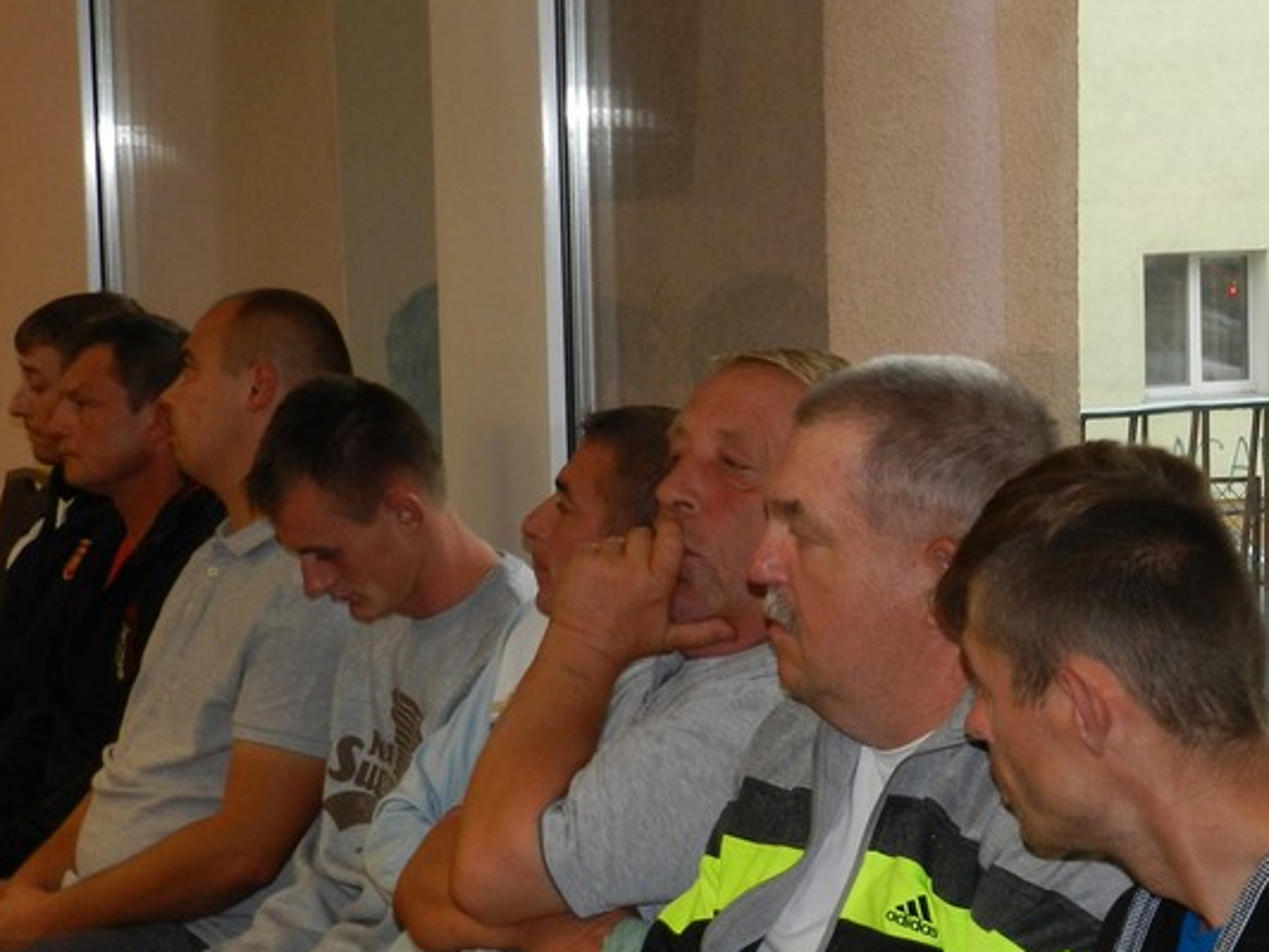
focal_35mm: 102
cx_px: 897
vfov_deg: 14.4
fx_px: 3739
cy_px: 759
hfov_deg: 19.2
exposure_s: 1/30
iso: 200
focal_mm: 9.4
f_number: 4.4
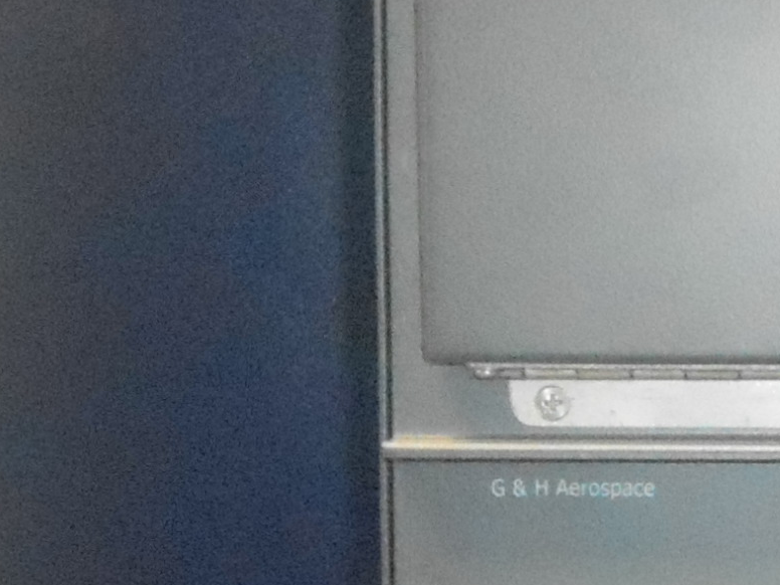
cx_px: 945
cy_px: 685
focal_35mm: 164
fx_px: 3695
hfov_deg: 11.8
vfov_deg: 9.0
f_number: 5.2
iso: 3200
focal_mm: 10
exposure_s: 1/60
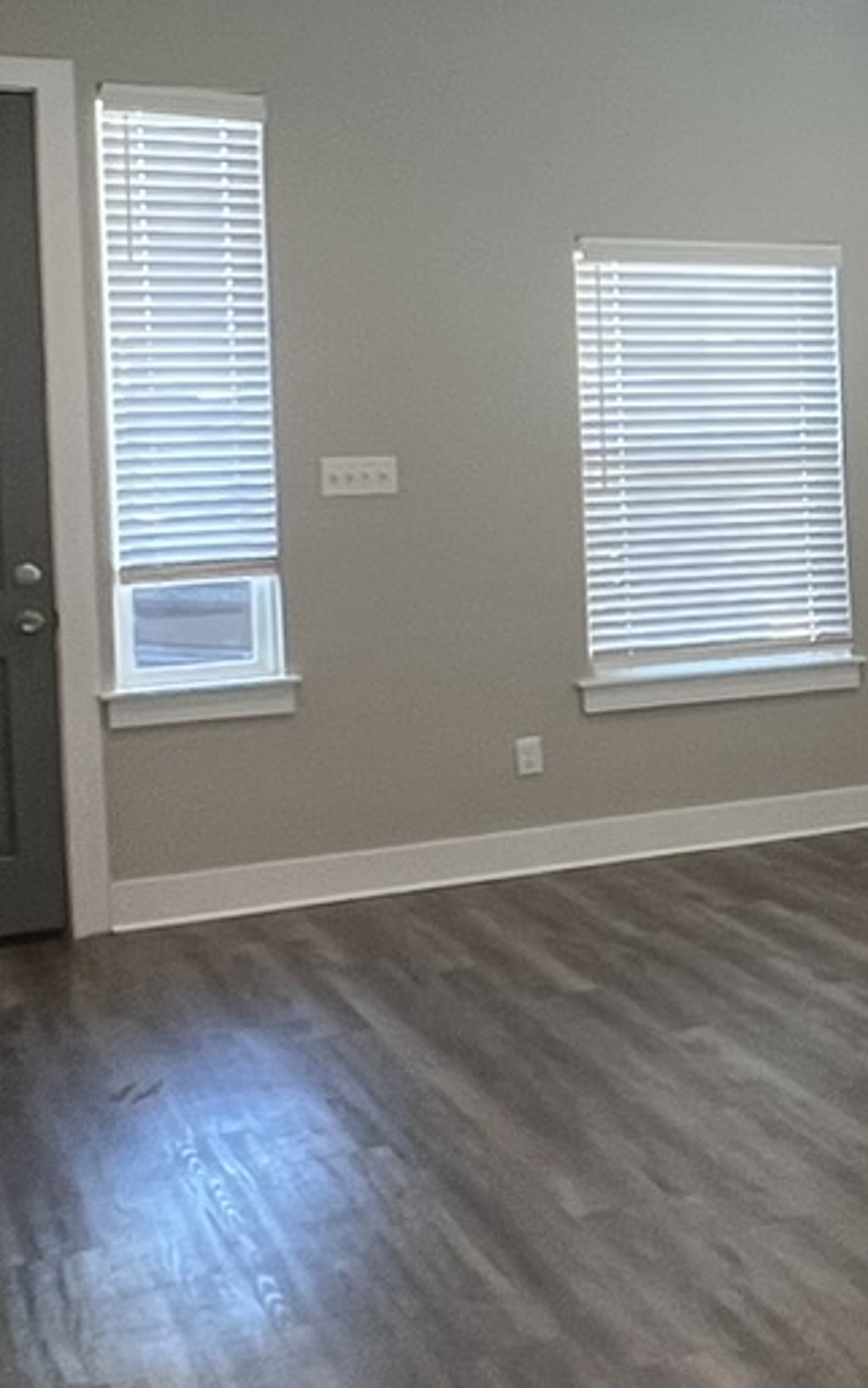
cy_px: 465
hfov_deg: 18.8
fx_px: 2080
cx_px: 1517
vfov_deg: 36.5
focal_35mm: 55
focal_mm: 1.57
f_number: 1.8
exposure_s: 1/120
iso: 125
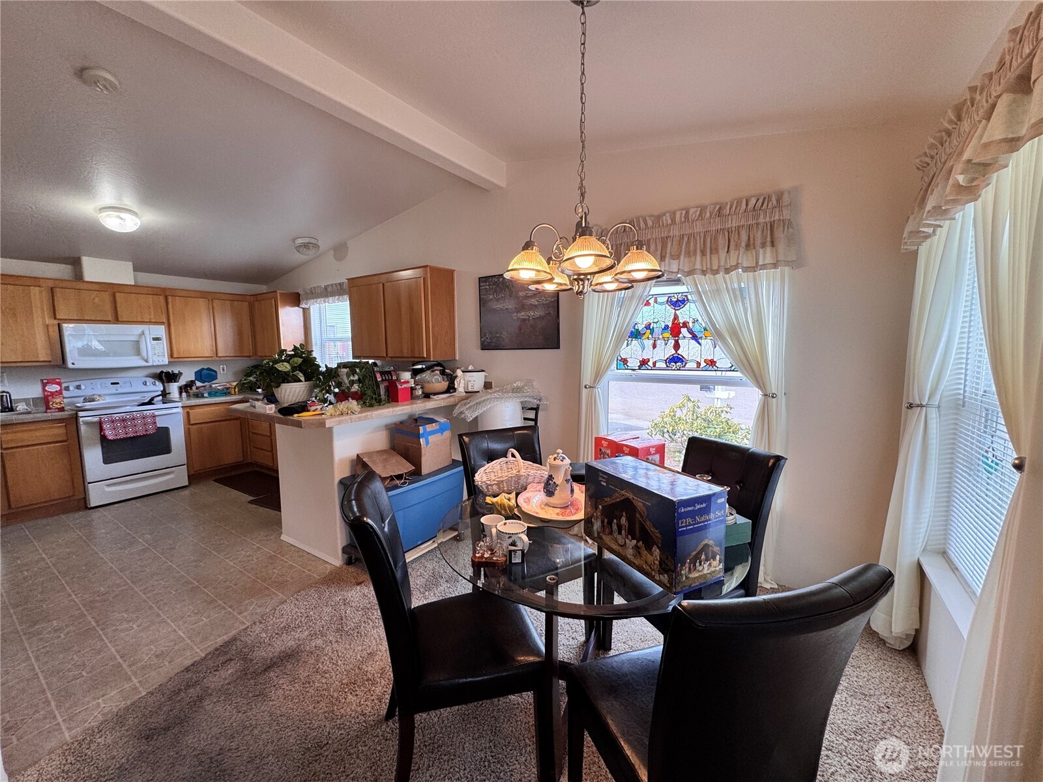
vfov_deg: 85.7
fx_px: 422
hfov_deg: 102.1
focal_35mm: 14
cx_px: 522
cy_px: 391
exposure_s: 1/120
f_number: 2.2
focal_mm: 2.22
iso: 80
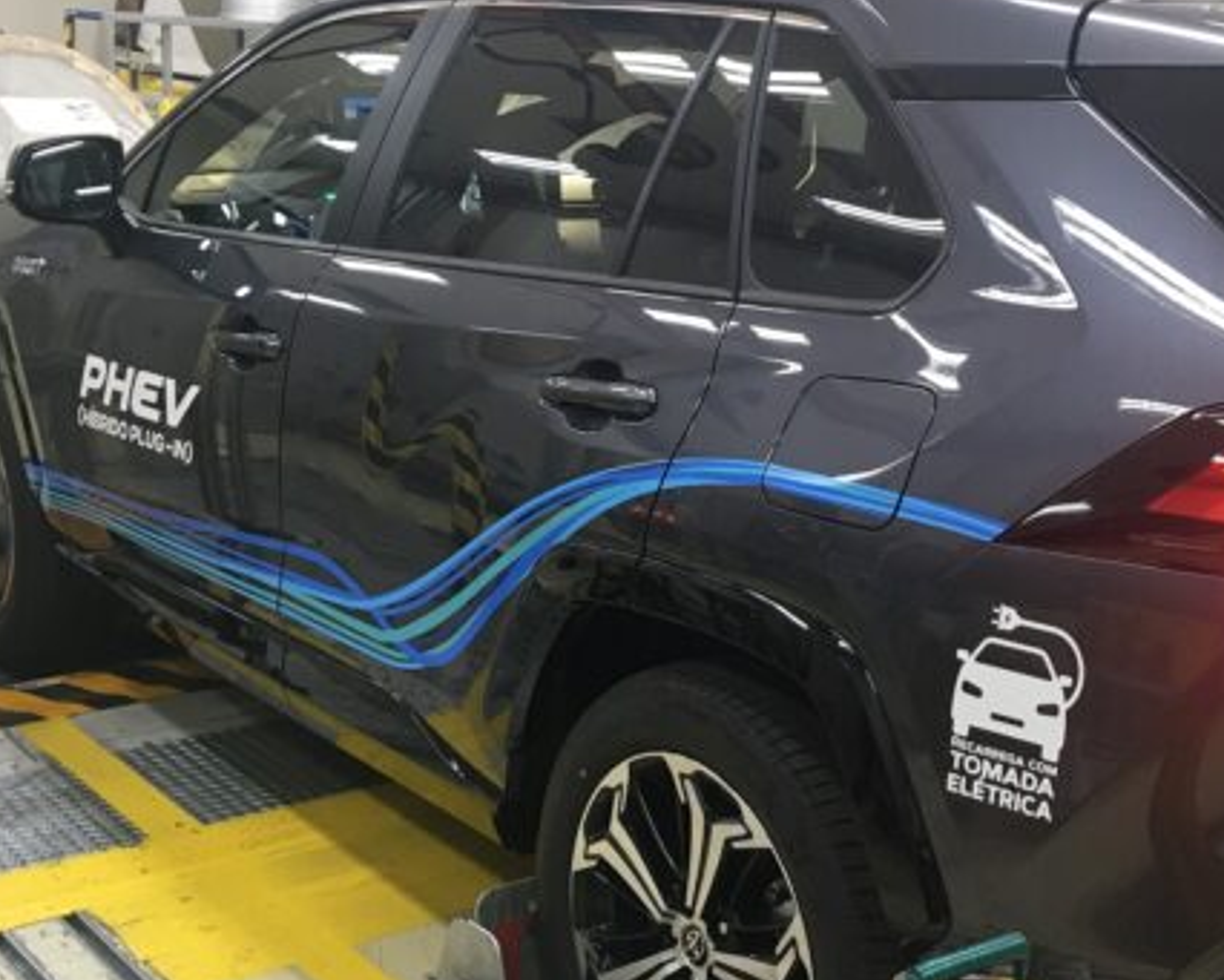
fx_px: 1848
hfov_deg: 36.2
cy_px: 486
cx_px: 842
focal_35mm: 51
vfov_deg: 29.7
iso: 80
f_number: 2.2
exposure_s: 1/30
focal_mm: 4.15
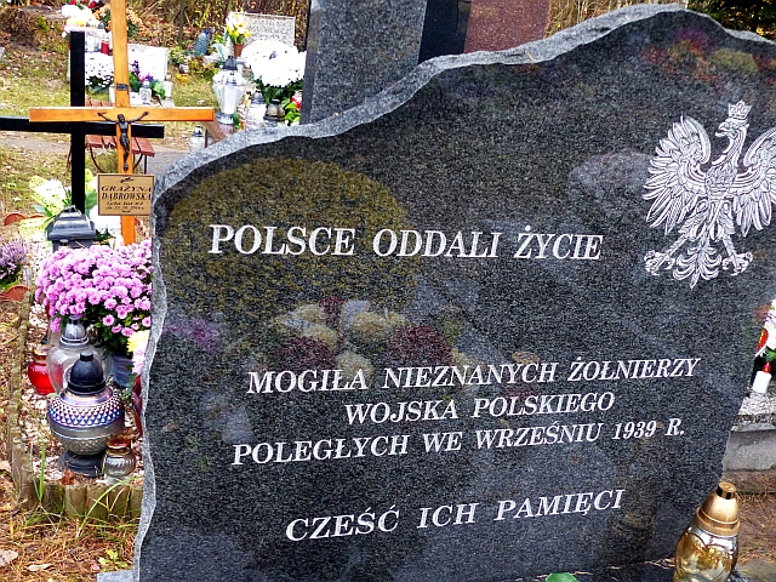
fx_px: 897
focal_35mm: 40
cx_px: 388
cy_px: 291
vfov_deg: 36.0
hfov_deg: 46.8
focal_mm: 7.1
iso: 400
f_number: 2.8
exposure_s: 1/60
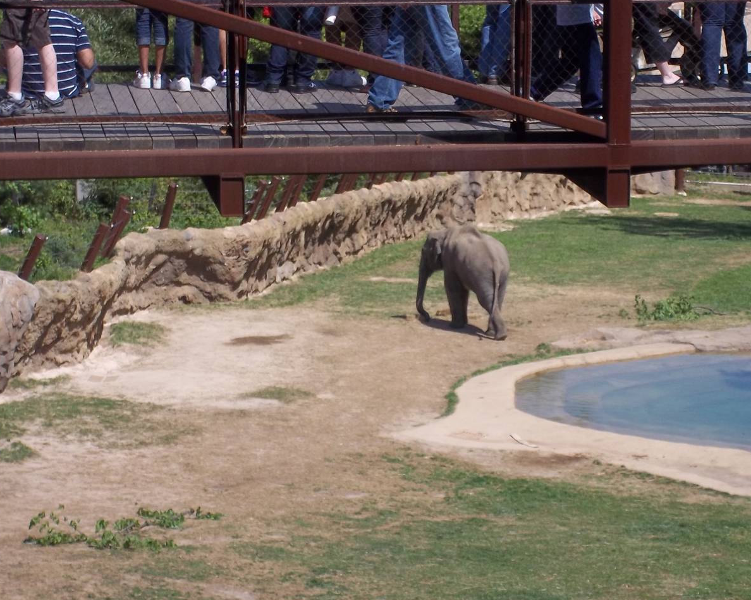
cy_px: 286
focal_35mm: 142
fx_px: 3156
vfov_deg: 10.9
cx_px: 446
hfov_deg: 13.6
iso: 80
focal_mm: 19.5
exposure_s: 1/500
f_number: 5.6
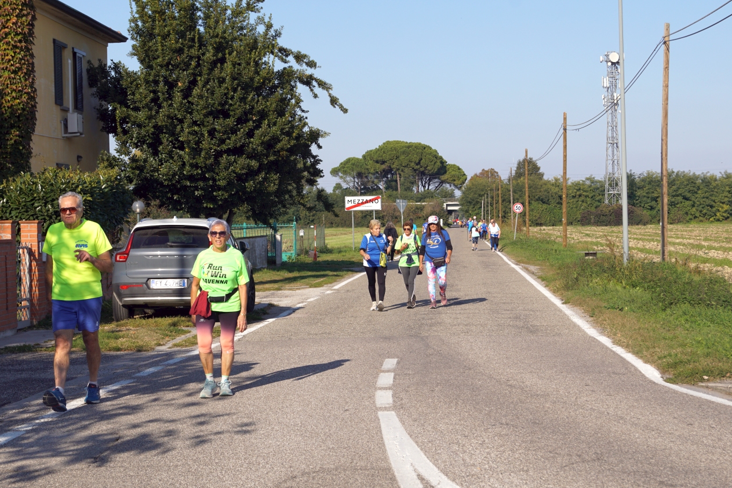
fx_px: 1545
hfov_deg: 26.7
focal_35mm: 76
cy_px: 243
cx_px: 369
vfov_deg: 17.9
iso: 100
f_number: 9
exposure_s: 1/250
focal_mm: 50
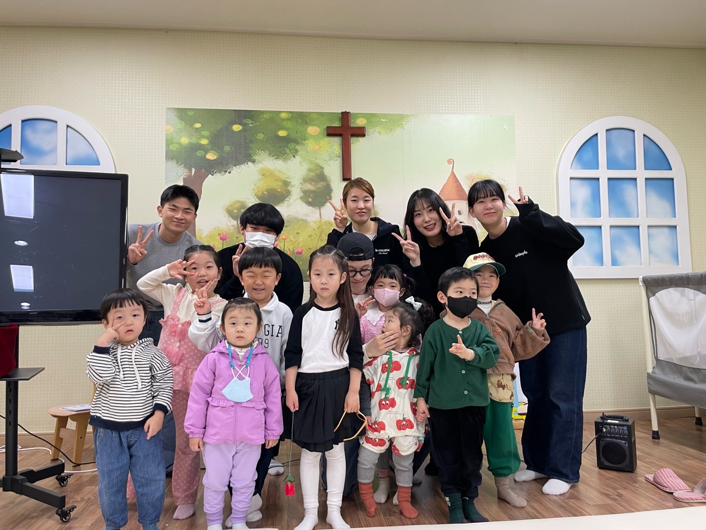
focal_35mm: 26
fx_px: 530
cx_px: 353
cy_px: 265
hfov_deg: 67.3
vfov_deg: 53.1
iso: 80
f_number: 1.6
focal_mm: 4.2
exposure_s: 1/60
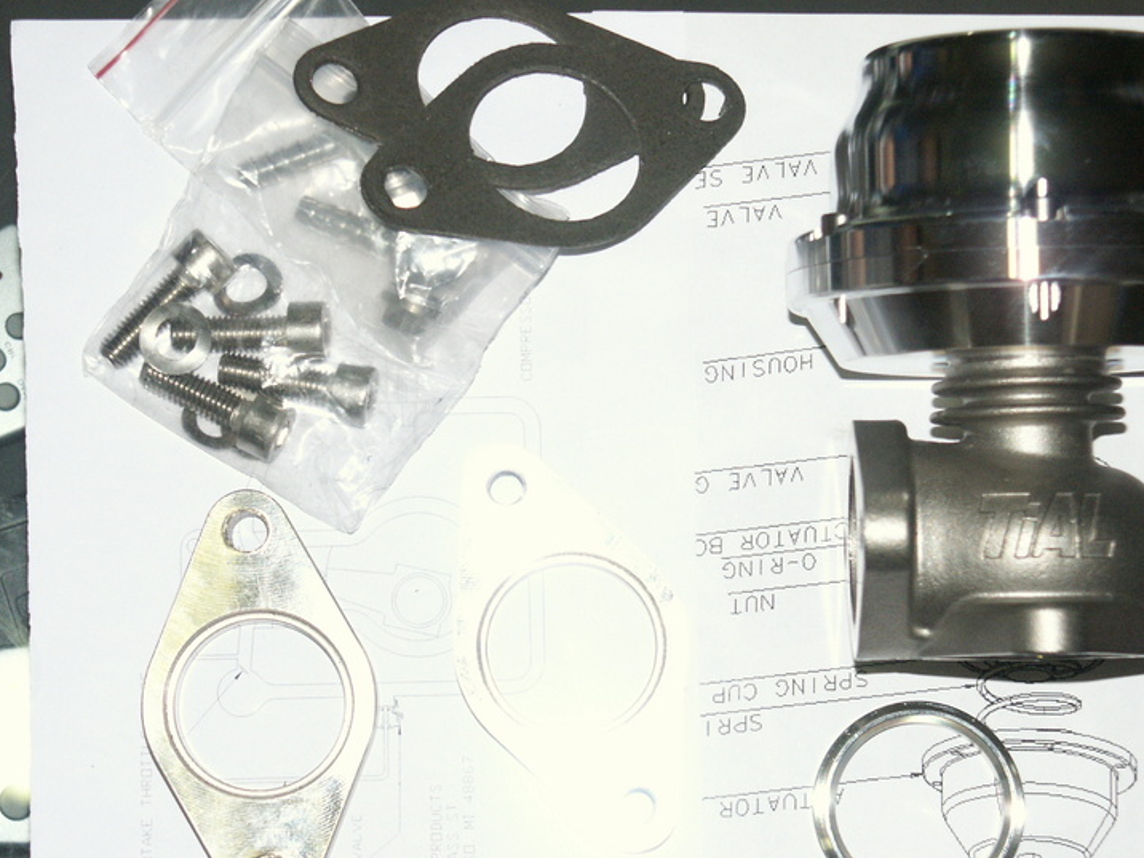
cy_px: 473
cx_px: 610
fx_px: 5056
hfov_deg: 12.9
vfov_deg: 9.7
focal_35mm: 153
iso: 200
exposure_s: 1/125
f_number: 4
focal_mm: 34.71
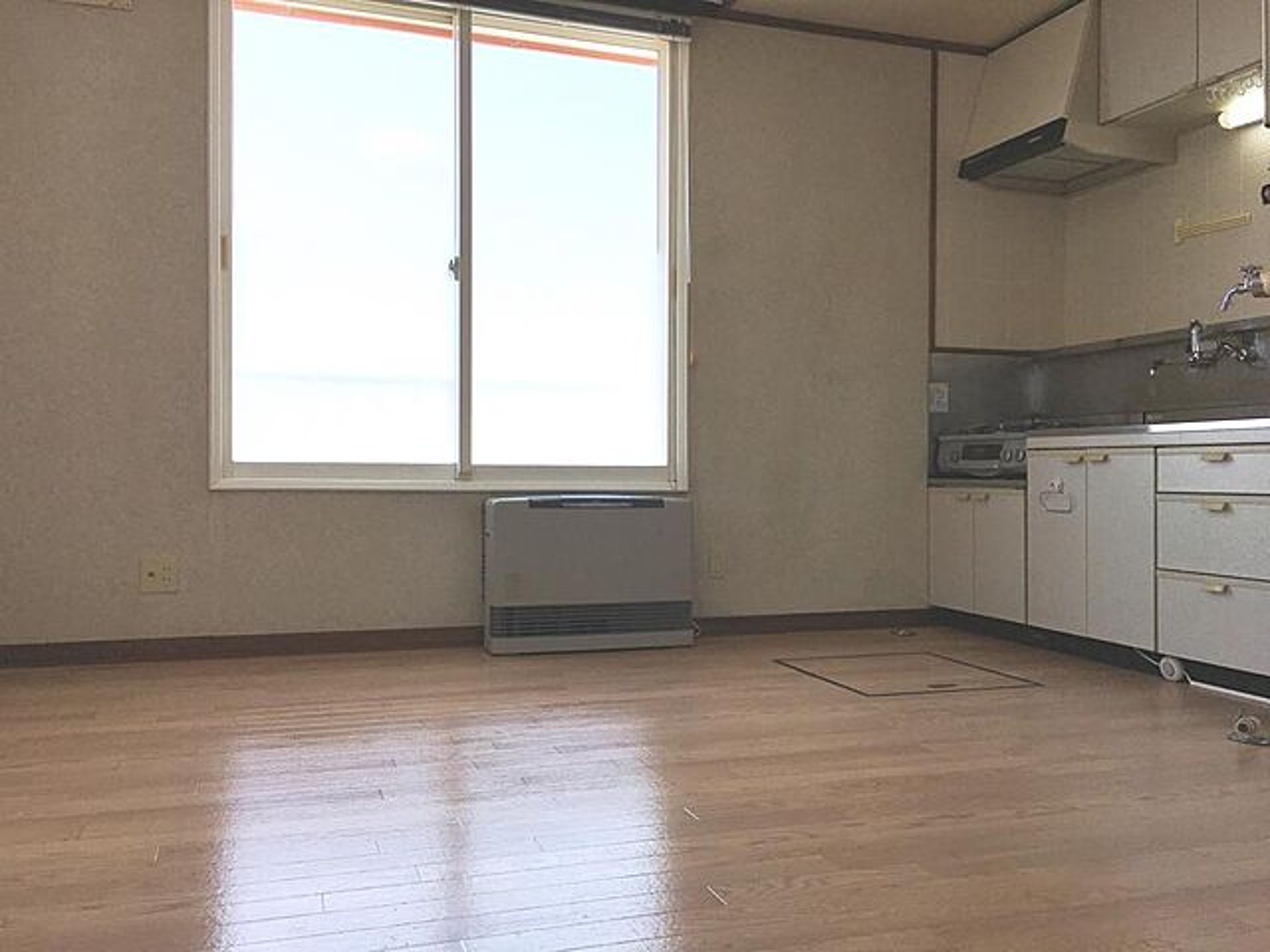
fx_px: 1064
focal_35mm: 29
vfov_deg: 48.2
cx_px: 635
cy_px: 476
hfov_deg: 61.7
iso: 25
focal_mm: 4.15
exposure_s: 1/693
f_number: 2.2
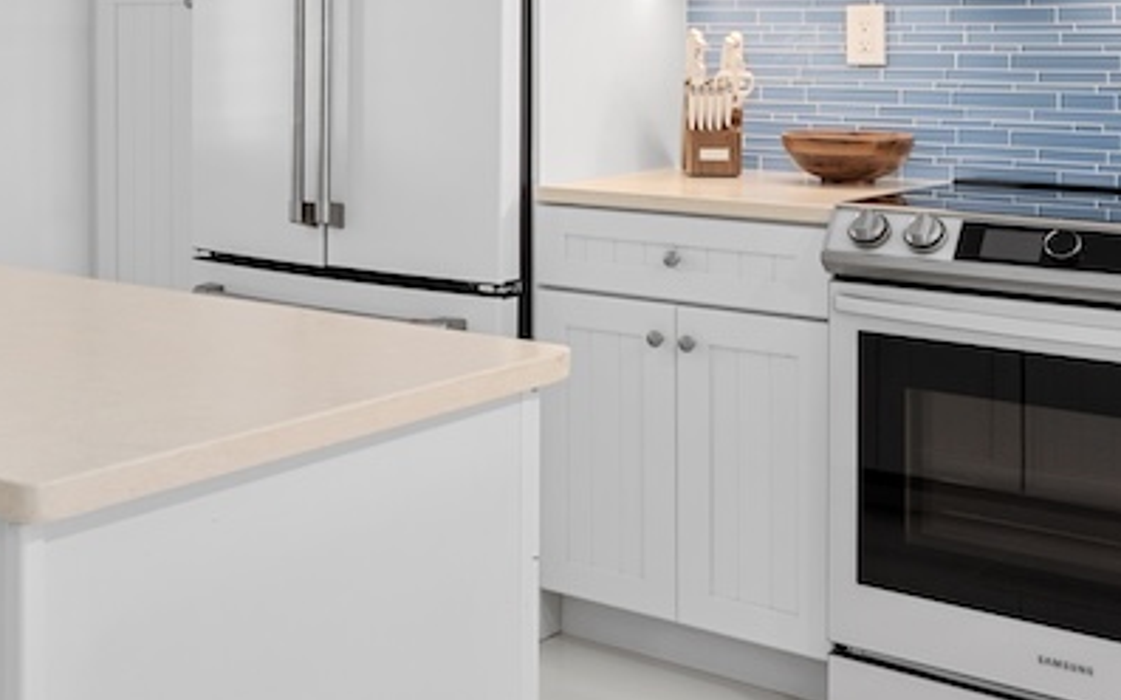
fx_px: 1680
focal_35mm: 55
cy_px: 55
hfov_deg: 35.7
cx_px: 226
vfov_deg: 22.9
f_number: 10
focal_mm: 14
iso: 160
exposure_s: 1/1.25
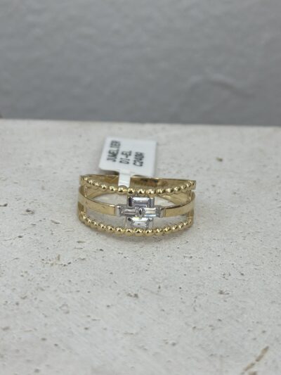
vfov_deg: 39.6
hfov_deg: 30.3
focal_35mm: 48
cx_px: 140
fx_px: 519
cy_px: 188
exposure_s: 1/516
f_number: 1.78
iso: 80
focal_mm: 6.86
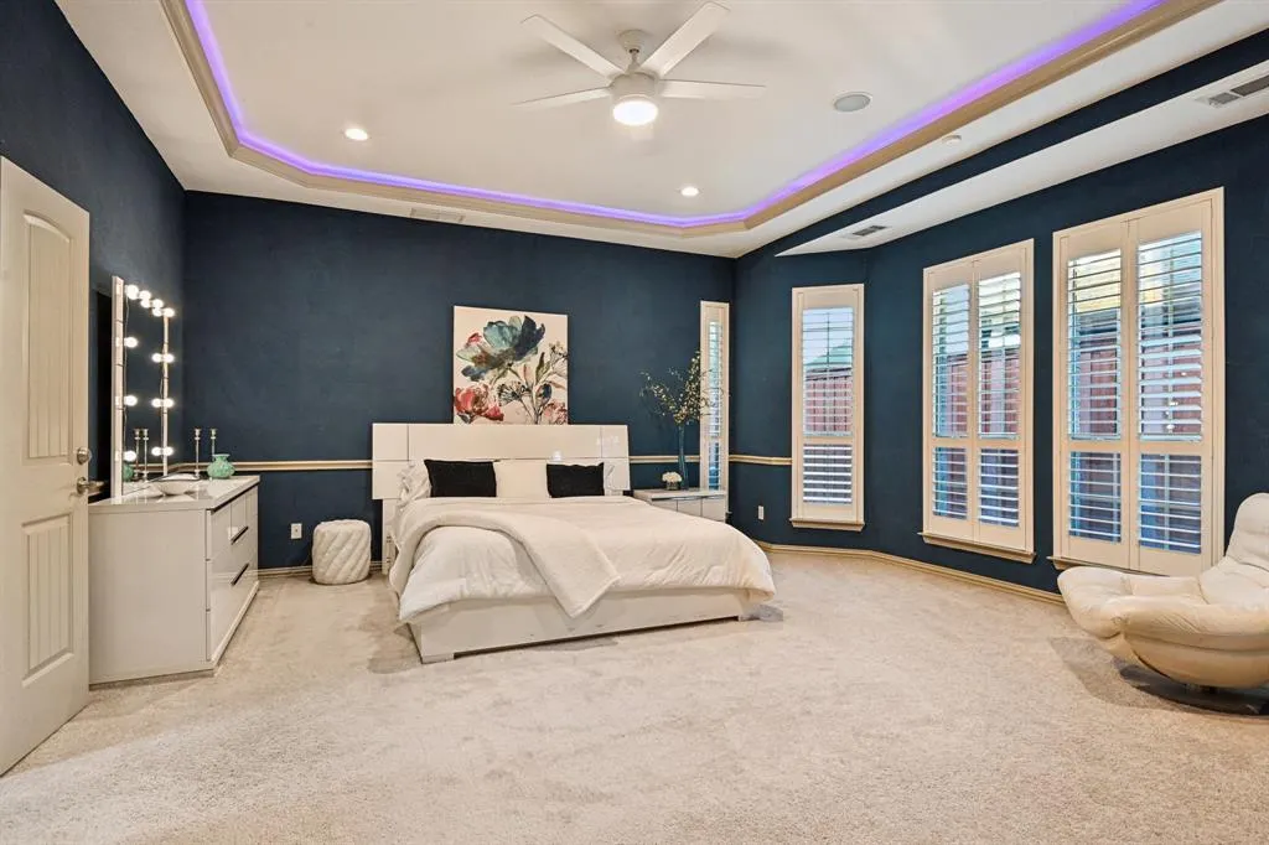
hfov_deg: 86.9
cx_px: 634
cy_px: 422
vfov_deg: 64.5
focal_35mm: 19
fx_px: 669
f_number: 8
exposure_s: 1/5
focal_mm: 19
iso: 400
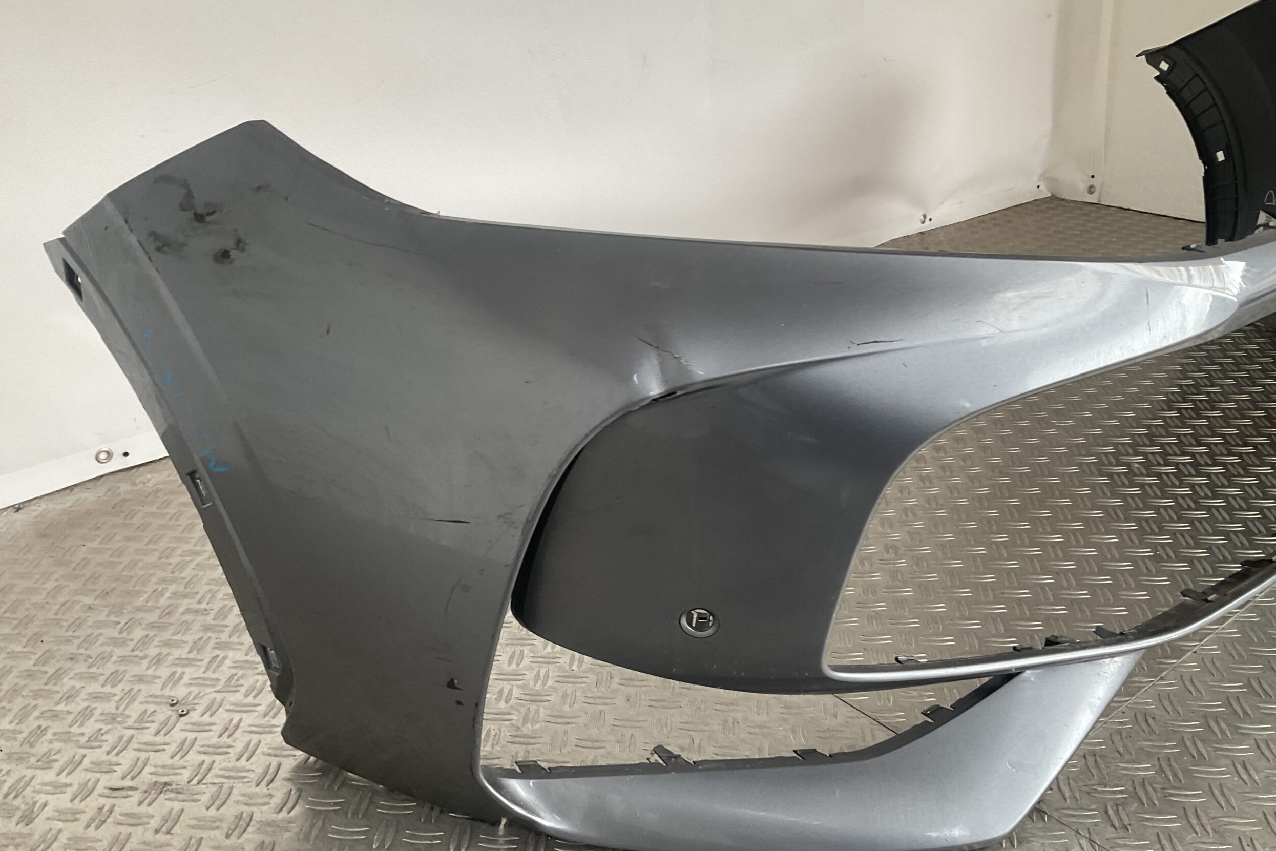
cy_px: 487
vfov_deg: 42.2
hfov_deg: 60.3
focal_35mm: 31
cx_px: 642
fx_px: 1099
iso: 40
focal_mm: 3
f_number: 1.8
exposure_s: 1/120
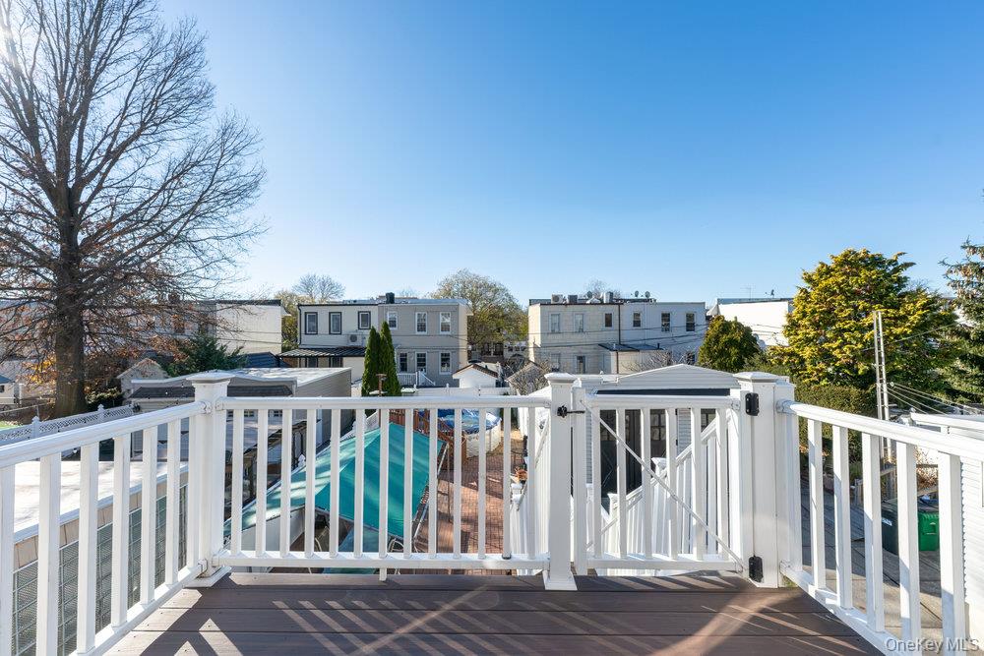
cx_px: 492
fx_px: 383
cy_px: 328
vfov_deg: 81.2
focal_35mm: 14
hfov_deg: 104.2
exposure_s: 1/8000
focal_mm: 14
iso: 800
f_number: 8
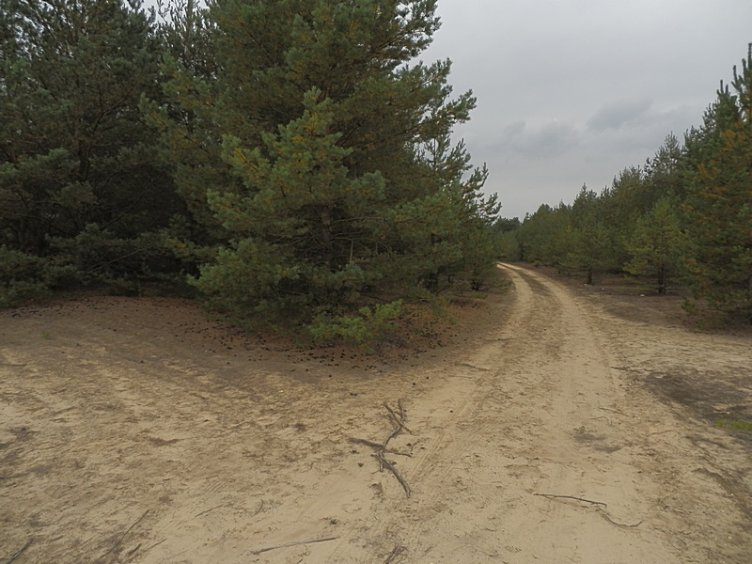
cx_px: 376
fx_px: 521
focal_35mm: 24
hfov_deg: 71.6
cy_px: 282
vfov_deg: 56.8
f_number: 3
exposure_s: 1/640
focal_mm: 4.2
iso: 80
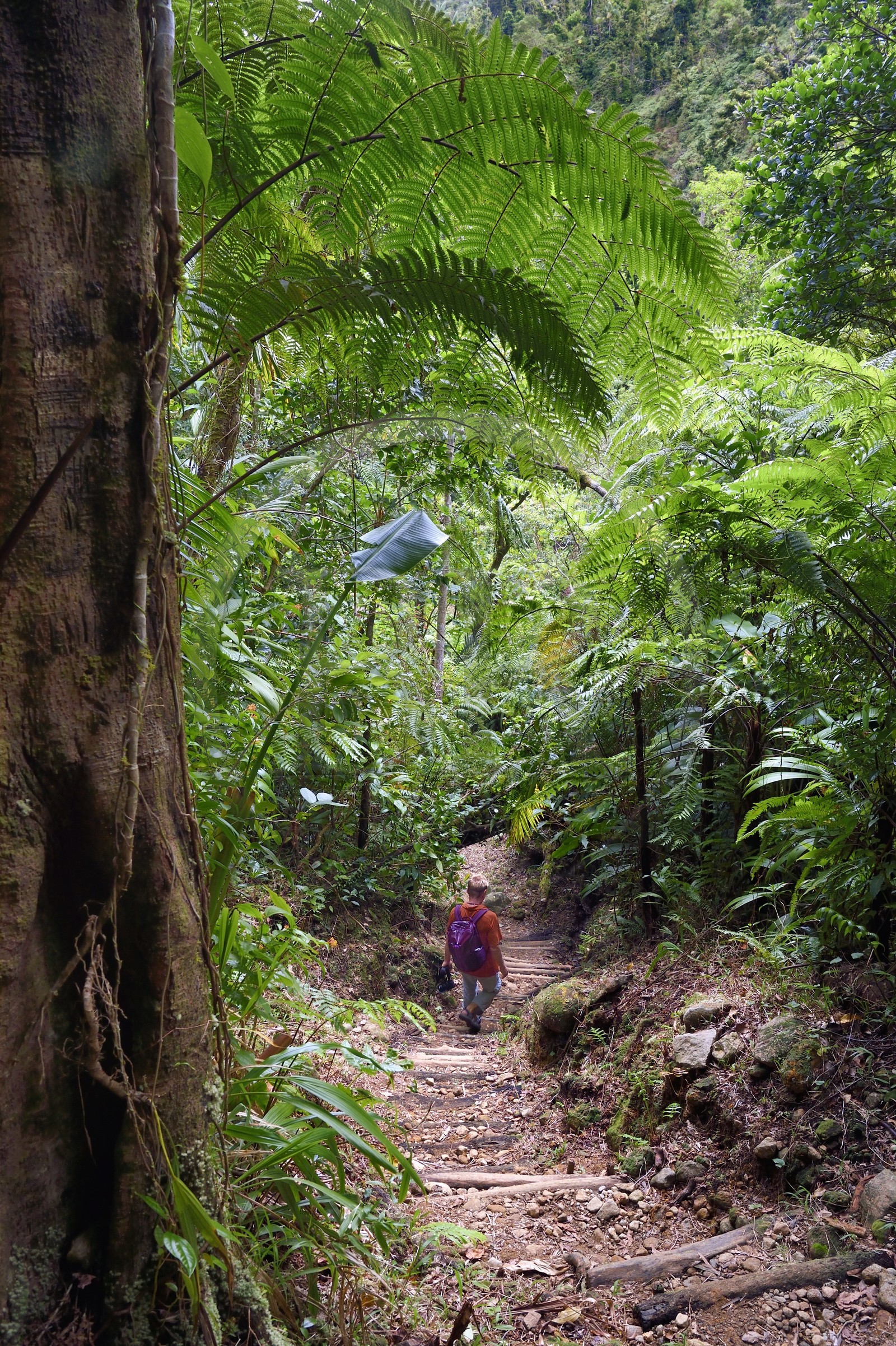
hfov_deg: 42.3
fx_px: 1158
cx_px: 448
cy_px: 673
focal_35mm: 31
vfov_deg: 60.3
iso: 800
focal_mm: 31
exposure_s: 1/80
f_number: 13
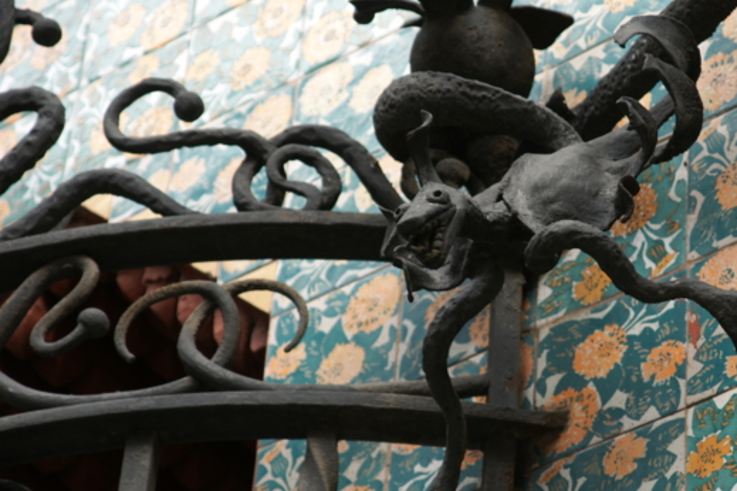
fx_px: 3787
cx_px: 545
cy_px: 245
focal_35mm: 185
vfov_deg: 7.4
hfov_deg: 11.1
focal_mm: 80
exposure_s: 1/80
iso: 100
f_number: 4.5
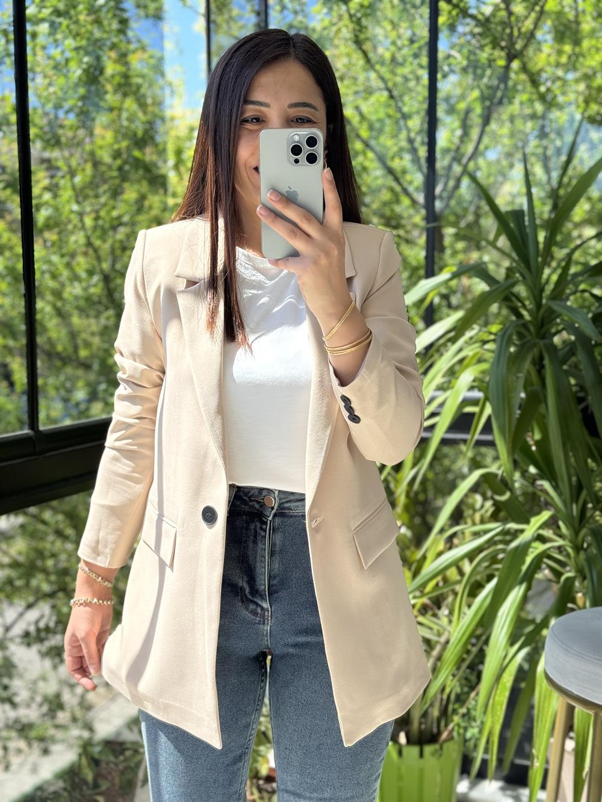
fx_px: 1113
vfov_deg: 39.7
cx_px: 301
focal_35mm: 48
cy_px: 401
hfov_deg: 30.3
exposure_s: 1/454
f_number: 1.78
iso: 64
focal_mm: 6.76
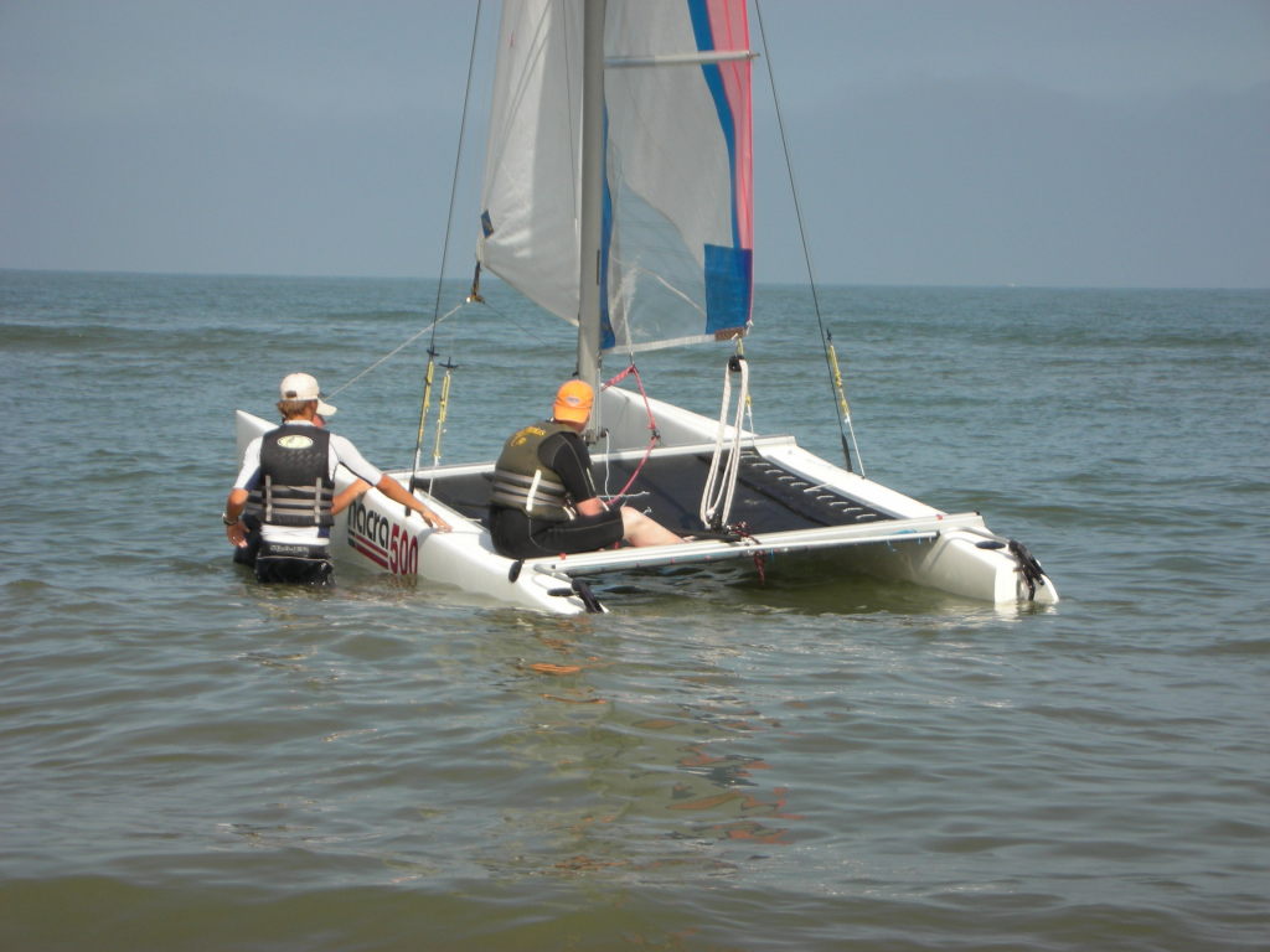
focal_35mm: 105
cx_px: 635
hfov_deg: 18.7
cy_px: 476
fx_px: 3852
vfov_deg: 14.1
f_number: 5.4
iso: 50
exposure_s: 1/304
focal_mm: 17.4
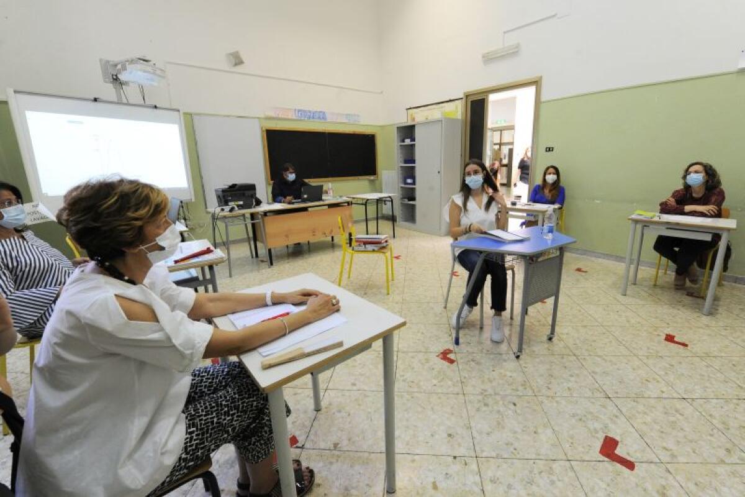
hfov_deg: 104.3
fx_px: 290
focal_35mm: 14
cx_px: 372
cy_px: 248
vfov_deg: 81.2
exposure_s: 1/50
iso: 2500
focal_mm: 14
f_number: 9
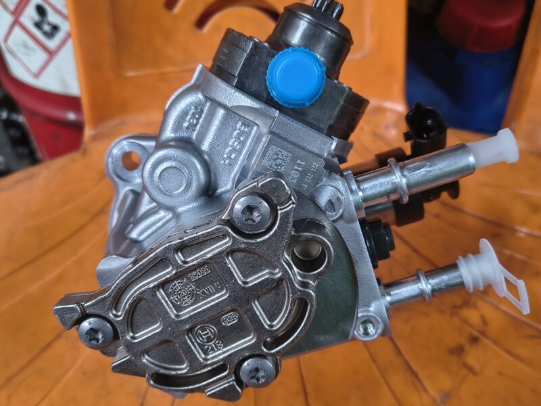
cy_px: 203
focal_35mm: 23
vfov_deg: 58.9
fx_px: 359
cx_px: 270
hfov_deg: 73.9
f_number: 1.8
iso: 1343
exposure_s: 1/50
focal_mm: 5.56
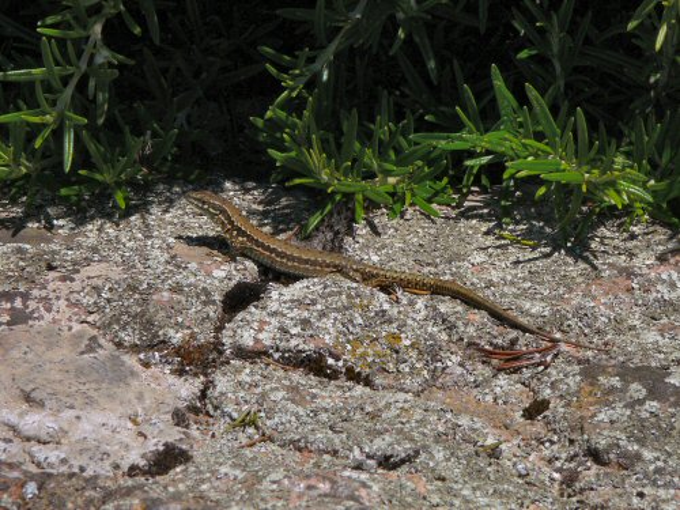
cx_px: 340
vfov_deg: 7.8
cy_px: 255
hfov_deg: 10.4
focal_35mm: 190
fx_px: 3732
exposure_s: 1/500
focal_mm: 28.2
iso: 80
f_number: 7.1
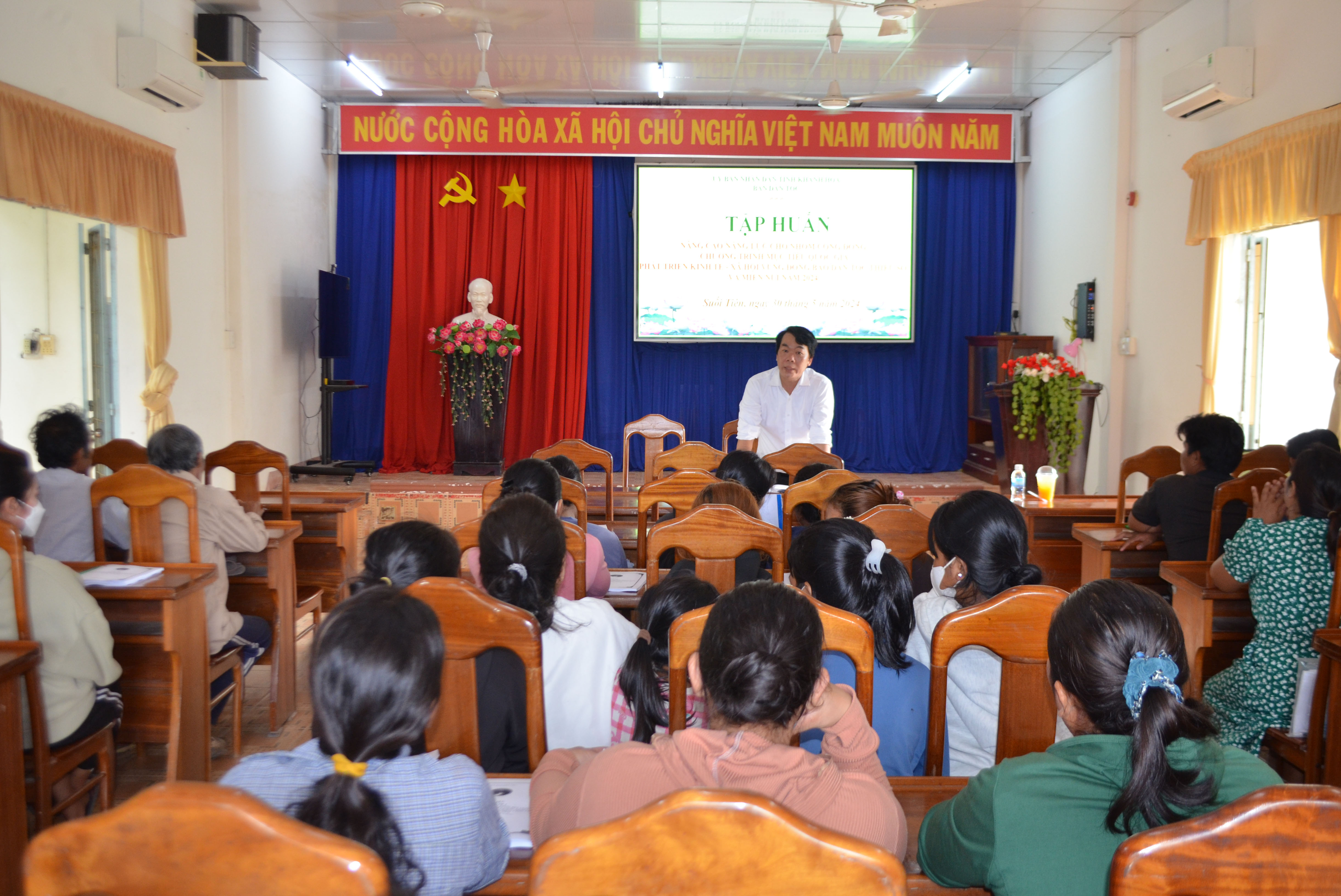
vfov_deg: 36.9
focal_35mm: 36
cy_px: 448
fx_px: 1342
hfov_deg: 53.1
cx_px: 670
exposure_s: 1/60
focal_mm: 24
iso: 640
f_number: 4
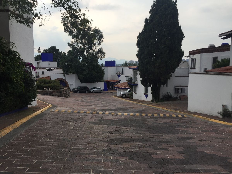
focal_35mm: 29
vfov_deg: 48.2
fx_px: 194
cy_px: 87
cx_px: 116
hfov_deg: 61.7
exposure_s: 1/2475
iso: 32
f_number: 2.2
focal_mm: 4.15
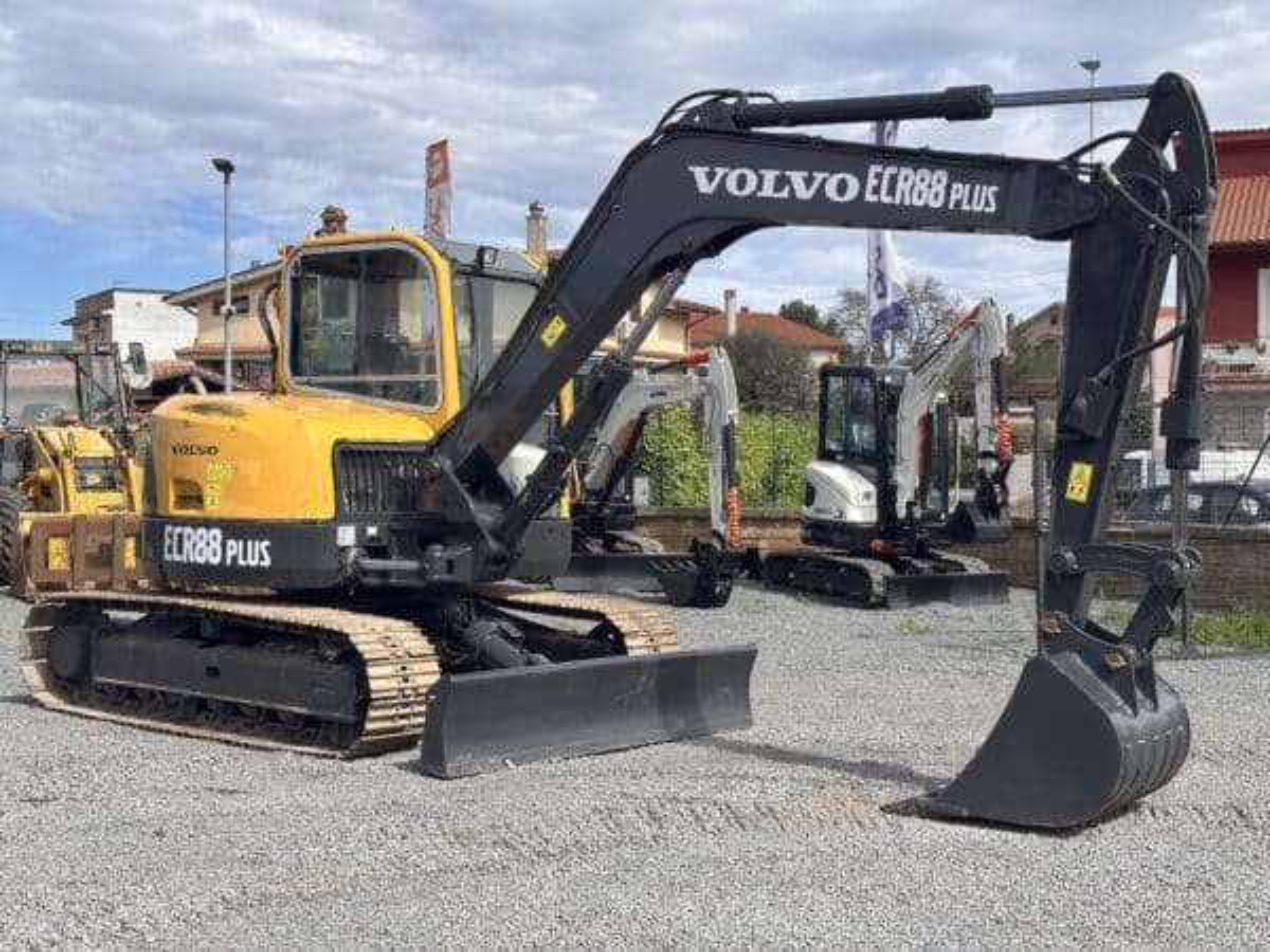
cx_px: 635
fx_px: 1761
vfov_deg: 30.3
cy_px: 476
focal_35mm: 48
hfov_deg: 39.7
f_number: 1.78
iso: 64
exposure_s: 1/3367
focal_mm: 6.86
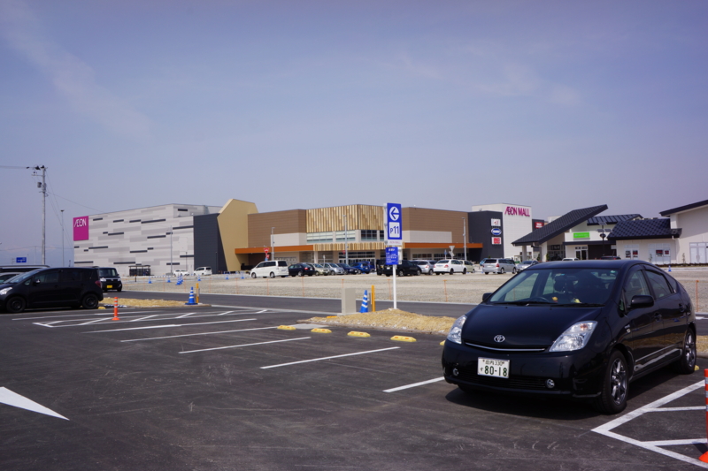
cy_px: 236
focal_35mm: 30
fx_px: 590
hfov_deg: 61.9
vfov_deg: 43.6
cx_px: 354
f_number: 13
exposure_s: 1/250
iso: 100
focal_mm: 20
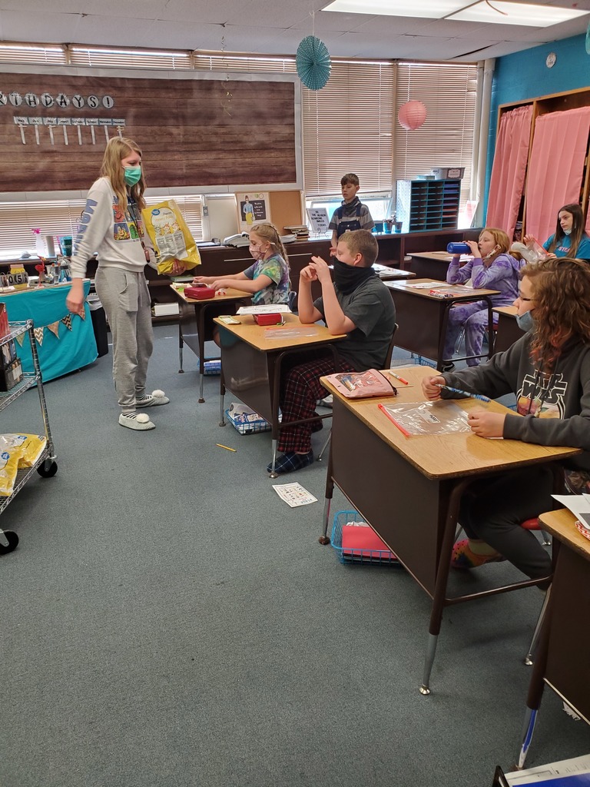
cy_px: 394
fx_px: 591
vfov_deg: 67.3
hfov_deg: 53.1
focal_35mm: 26
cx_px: 295
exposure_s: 1/59
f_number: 2.4
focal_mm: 4.3
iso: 200
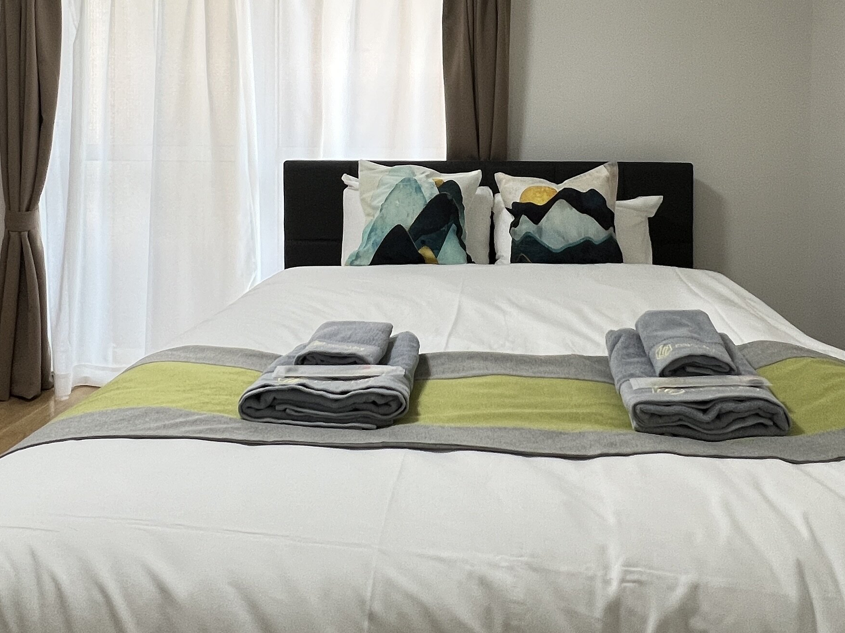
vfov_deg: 45.0
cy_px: 150
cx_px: 463
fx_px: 732
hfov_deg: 59.9
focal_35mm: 30
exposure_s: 1/99
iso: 125
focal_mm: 1.57
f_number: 1.8
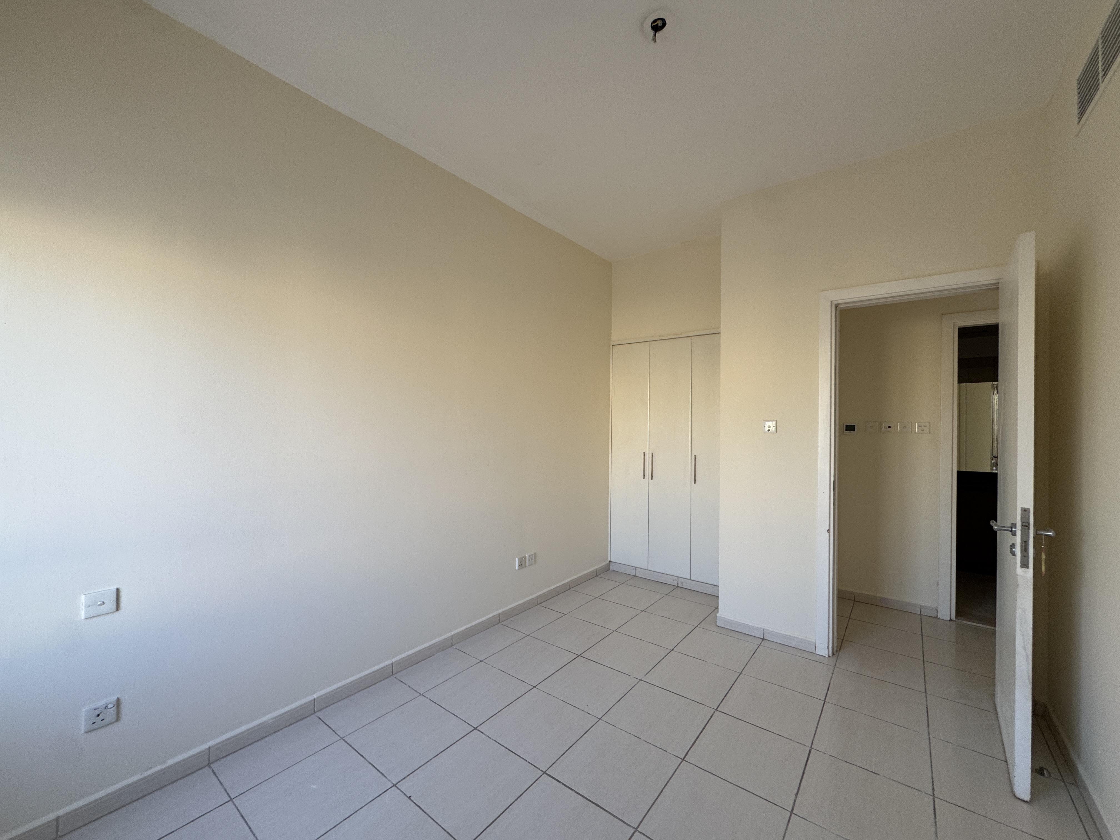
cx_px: 560
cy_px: 420
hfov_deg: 102.1
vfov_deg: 85.7
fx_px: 453
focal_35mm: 14
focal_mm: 2.22
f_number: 2.2
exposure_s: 1/99
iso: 80
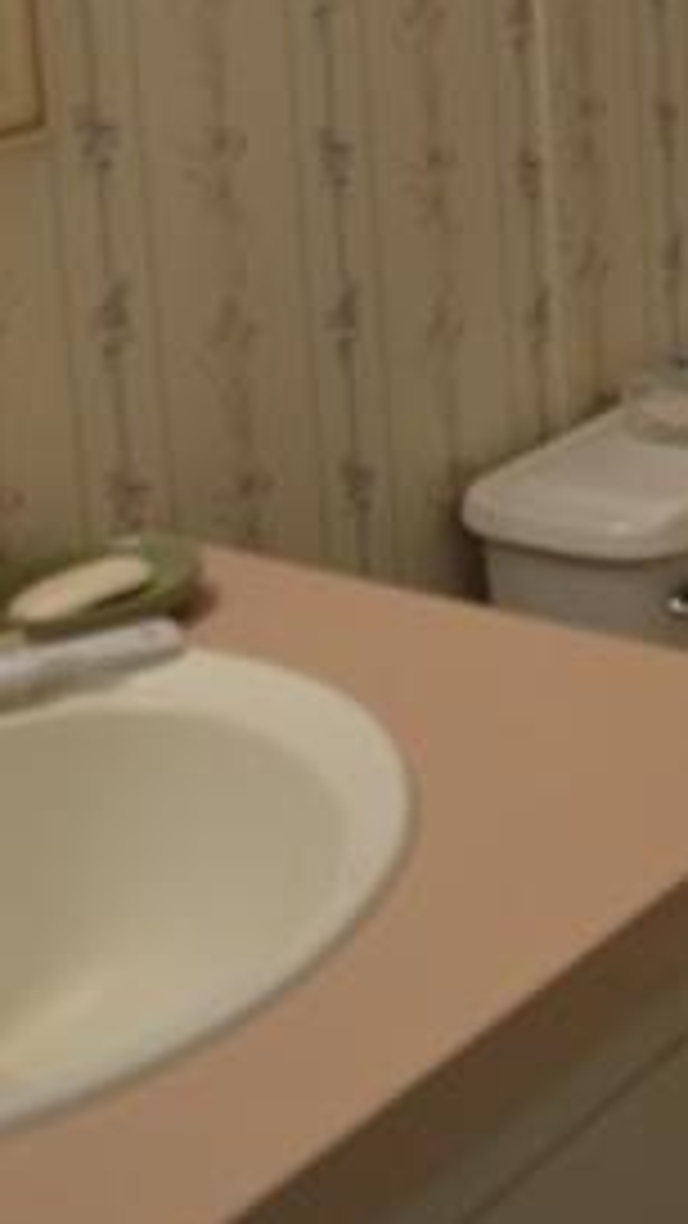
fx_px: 2595
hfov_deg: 14.2
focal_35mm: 80
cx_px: 1003
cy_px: -18
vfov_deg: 25.2
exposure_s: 1/50
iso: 400
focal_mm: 18
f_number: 3.5
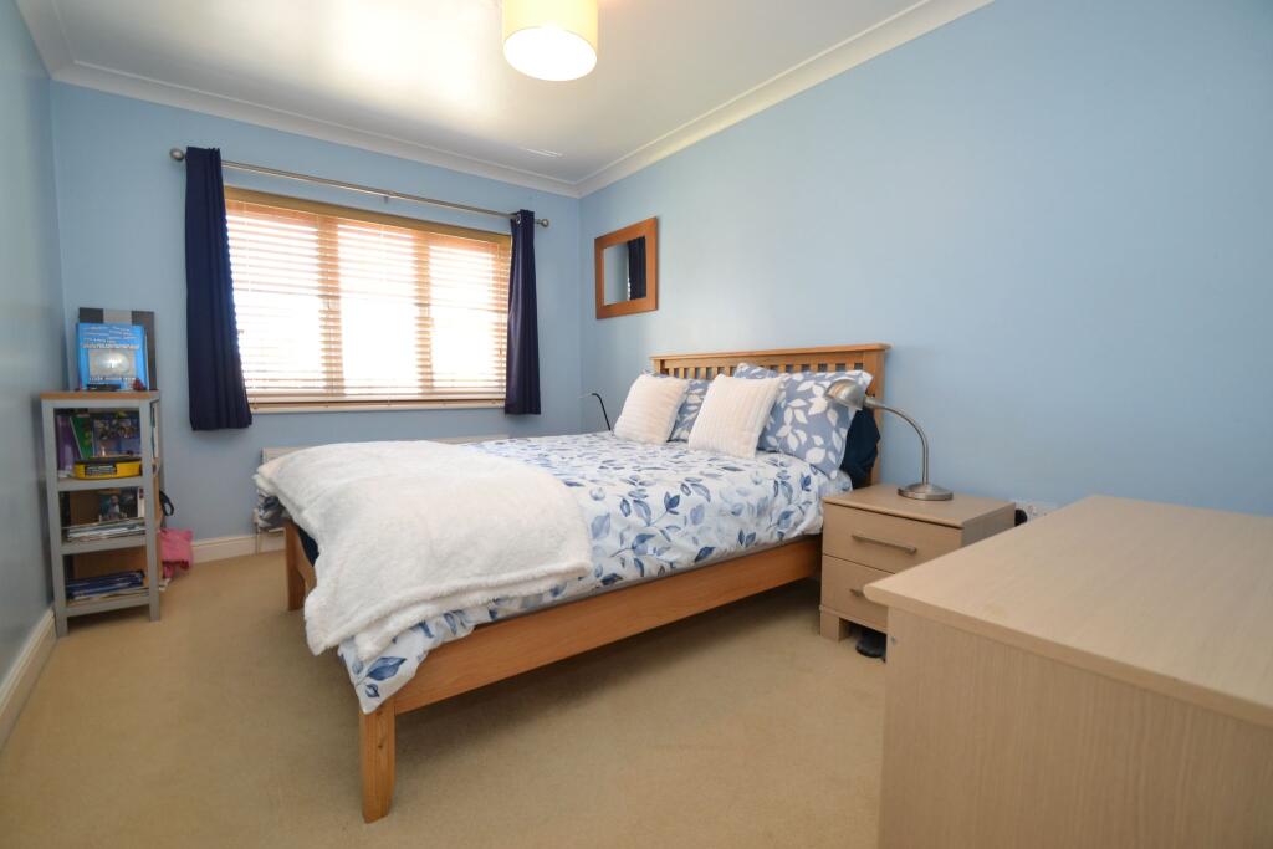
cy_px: 424
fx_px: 530
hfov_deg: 100.4
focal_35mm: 15
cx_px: 636
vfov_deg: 77.3
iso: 560
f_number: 3.5
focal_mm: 10
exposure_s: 1/60
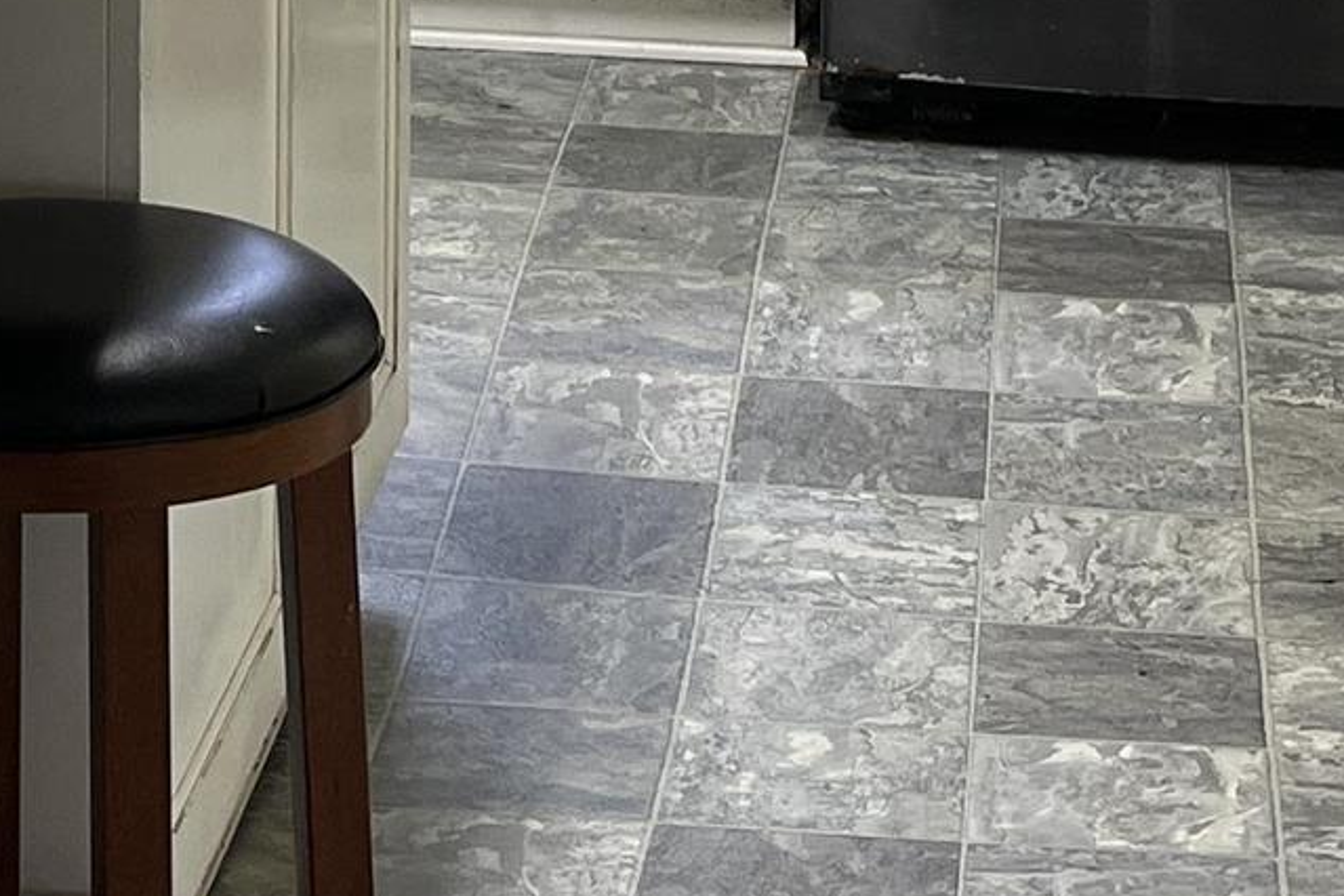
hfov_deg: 15.6
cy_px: -957
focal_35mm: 130
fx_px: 4853
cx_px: 187
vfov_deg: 9.7
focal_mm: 5.1
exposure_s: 1/60
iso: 80
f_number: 1.6
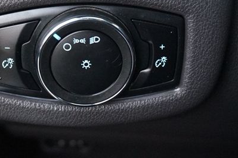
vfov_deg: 17.6
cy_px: 37
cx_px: 76
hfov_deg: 26.1
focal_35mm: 77
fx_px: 509
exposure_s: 1/25
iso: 3200
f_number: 5
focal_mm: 32
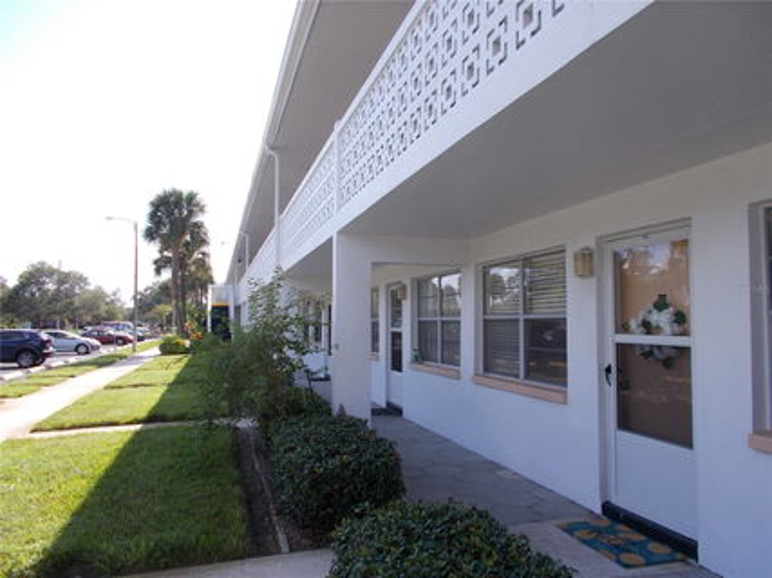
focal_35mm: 26
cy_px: 289
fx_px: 580
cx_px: 386
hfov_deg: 67.3
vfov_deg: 53.0
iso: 80
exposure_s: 1/500
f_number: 3.2
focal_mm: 4.6
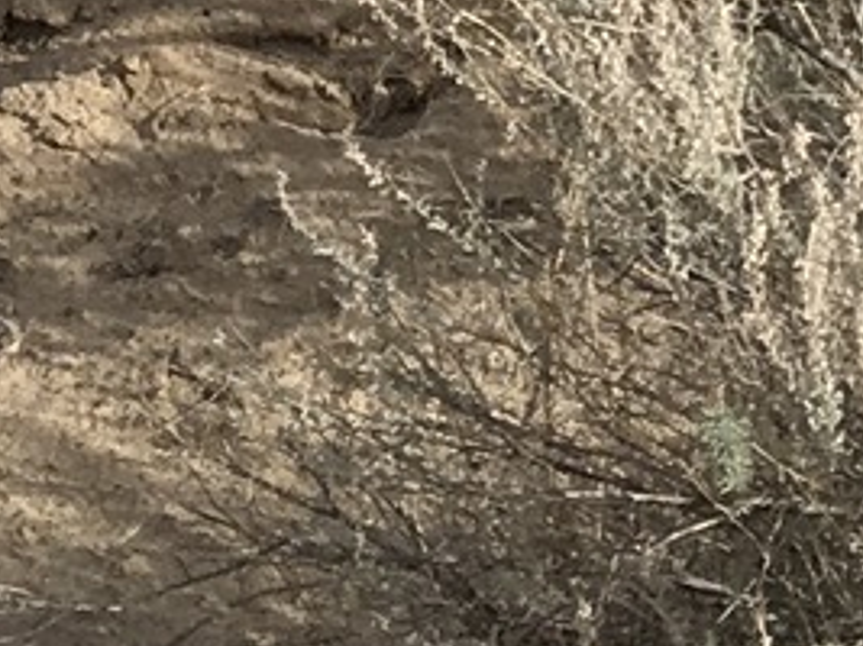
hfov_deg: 8.9
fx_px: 5408
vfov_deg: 6.1
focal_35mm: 217
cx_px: -356
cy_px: -1547
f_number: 2.2
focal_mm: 4.15
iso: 25
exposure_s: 1/1923
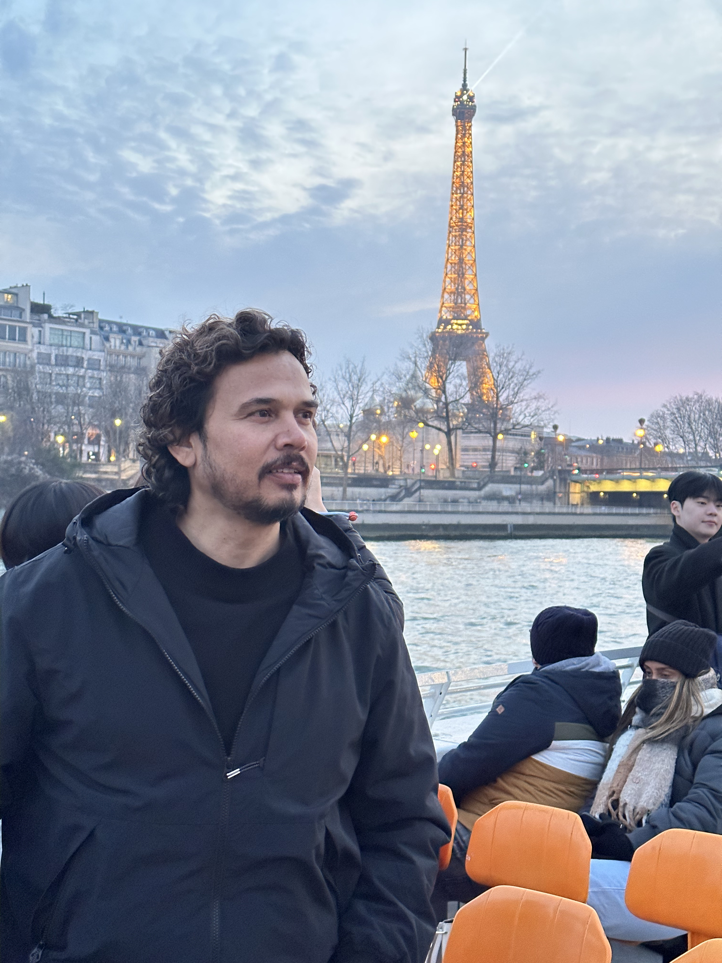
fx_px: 1335
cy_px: 482
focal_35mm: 48
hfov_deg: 30.3
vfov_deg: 39.7
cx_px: 361
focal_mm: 6.86
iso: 400
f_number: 1.78
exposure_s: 1/33
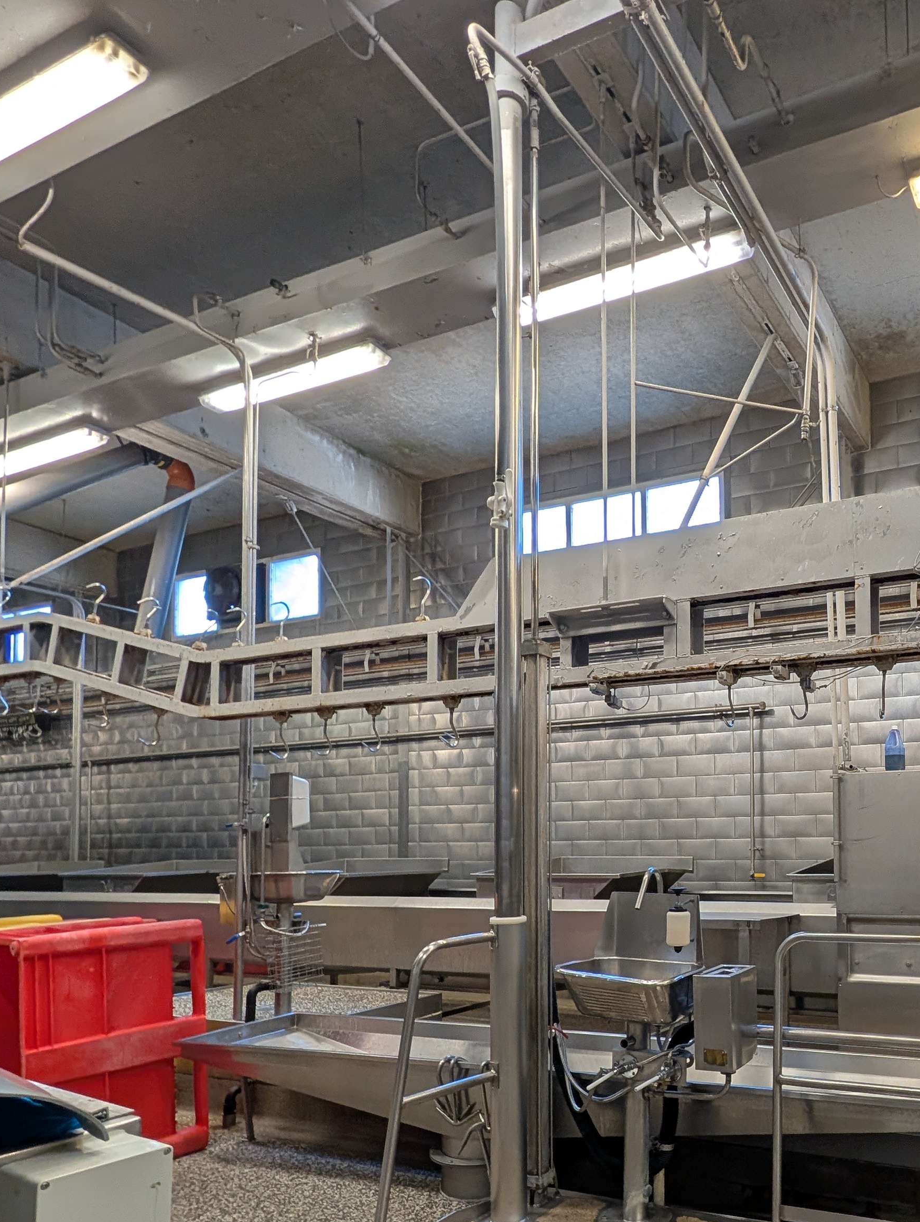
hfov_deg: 57.0
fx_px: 742
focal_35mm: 21
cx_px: 782
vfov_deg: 76.5
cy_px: 809
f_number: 1.7
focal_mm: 2.02
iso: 109
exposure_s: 1/100
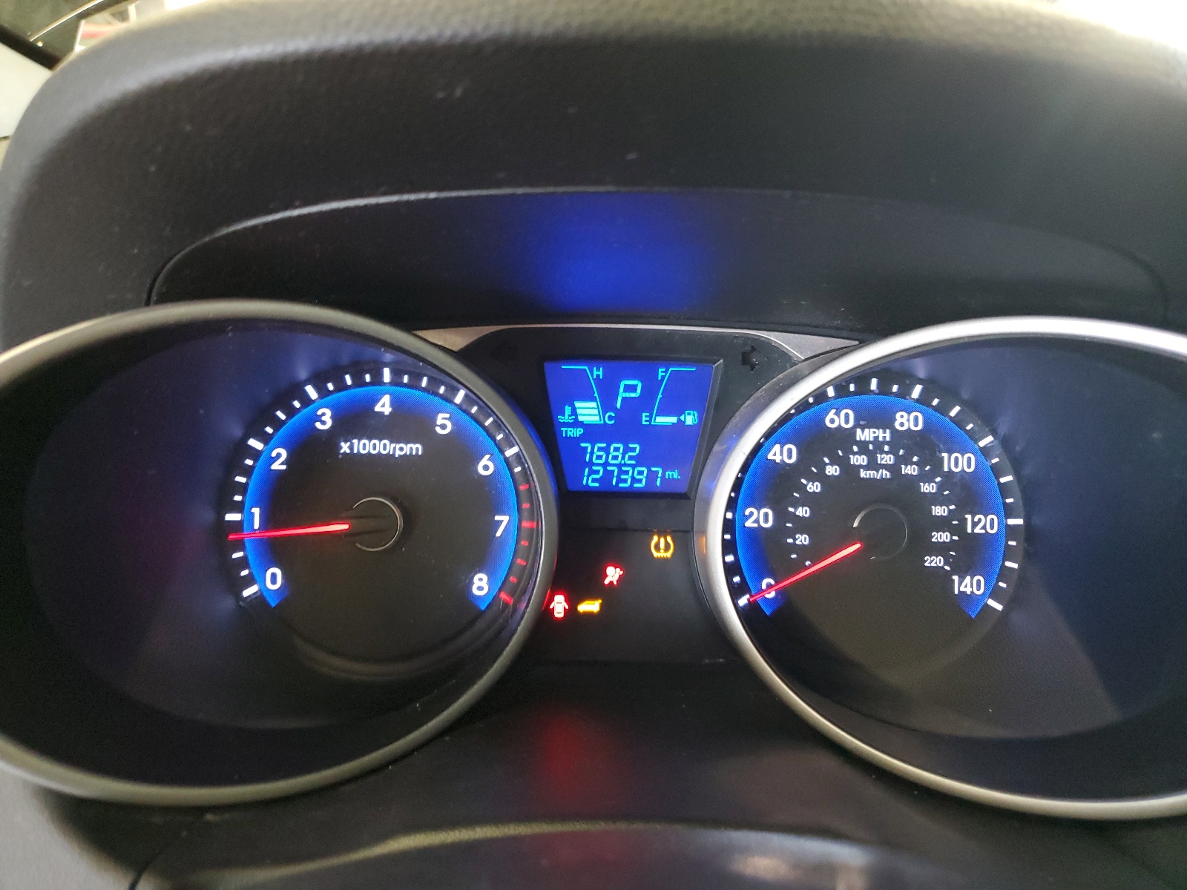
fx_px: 892
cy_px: 445
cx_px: 594
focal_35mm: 26
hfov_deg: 67.3
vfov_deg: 53.1
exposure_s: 1/25
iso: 326
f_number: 1.5
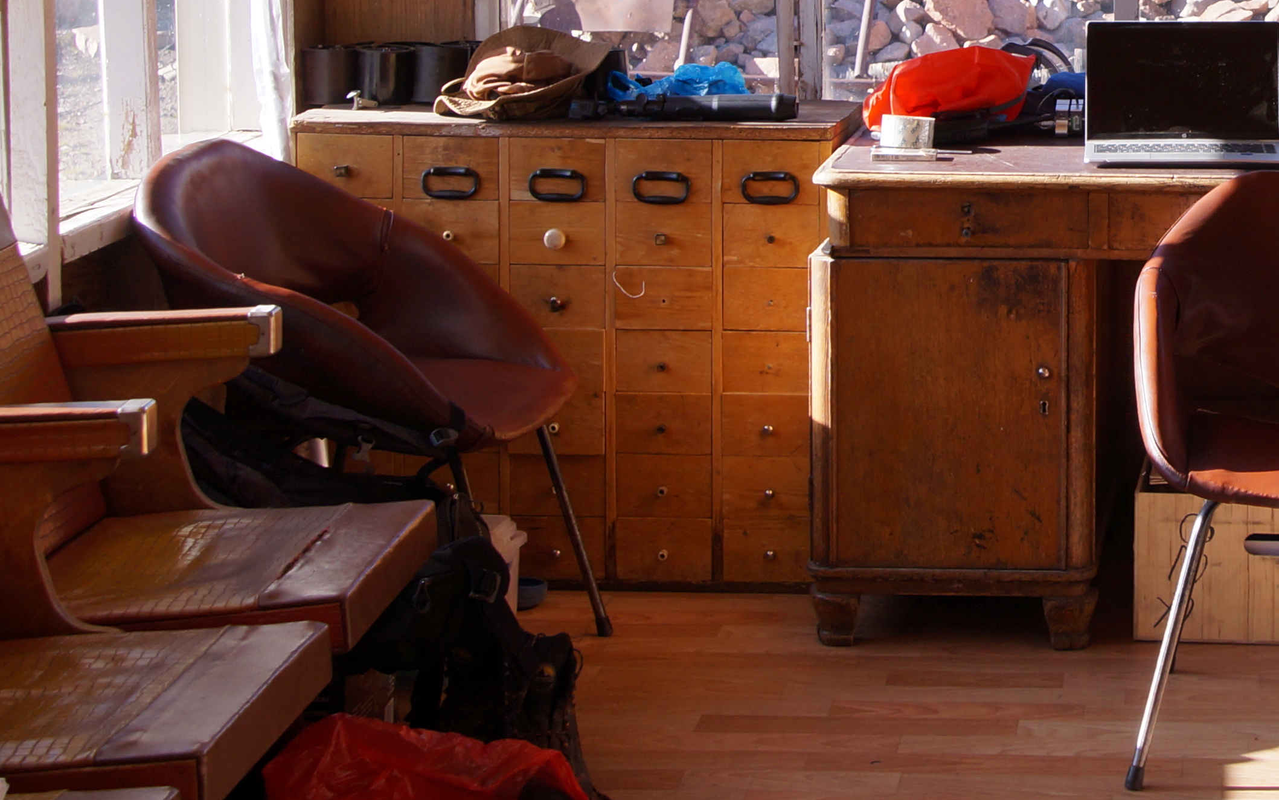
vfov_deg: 14.9
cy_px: -146
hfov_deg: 23.5
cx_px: 1217
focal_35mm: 85
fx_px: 2963
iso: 100
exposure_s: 1/160
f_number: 5.6
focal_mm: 24
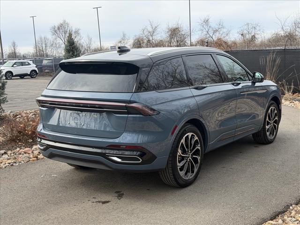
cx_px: 150
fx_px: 416
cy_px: 112
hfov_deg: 39.7
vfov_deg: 30.3
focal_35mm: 48
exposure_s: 1/2208
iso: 64
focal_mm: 6.76
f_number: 1.78
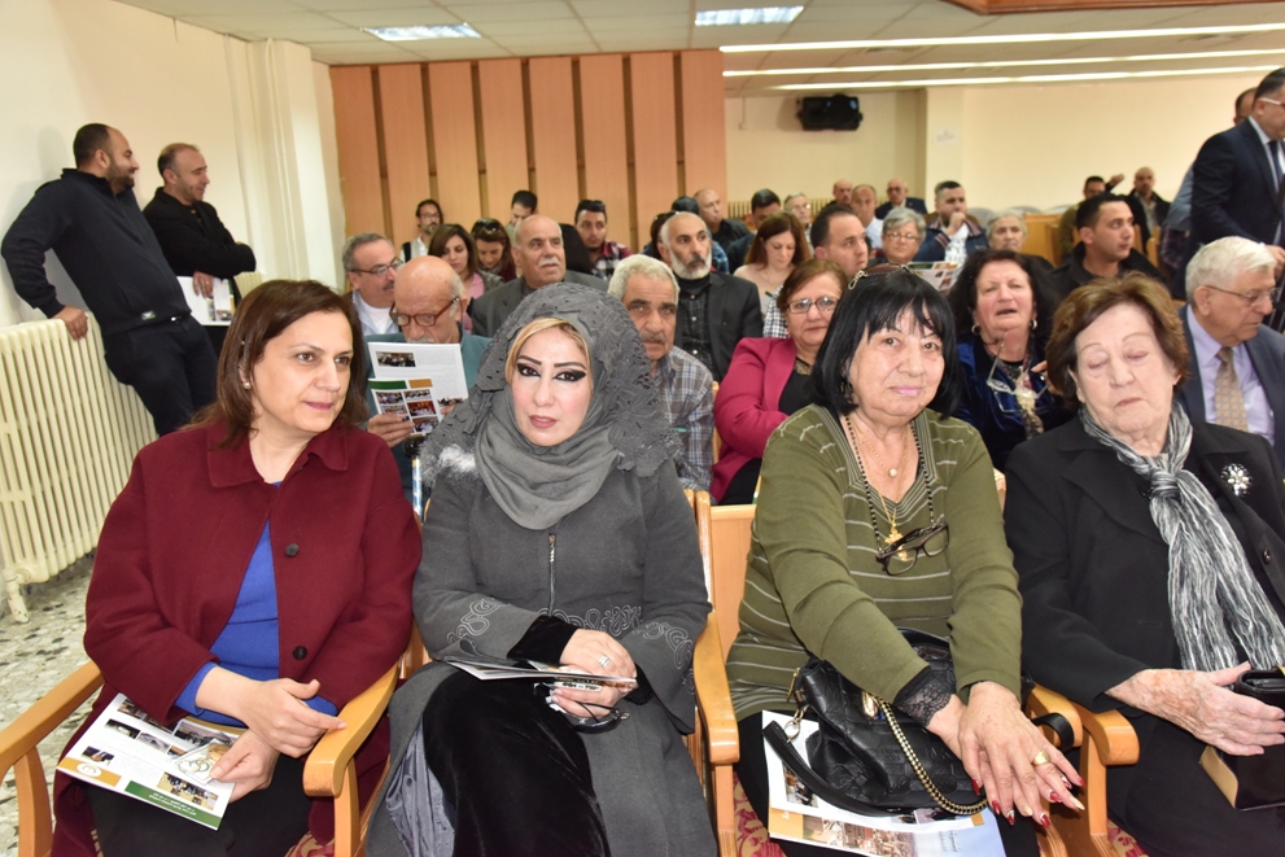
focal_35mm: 31
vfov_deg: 42.3
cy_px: 434
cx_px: 650
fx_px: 1107
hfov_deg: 60.3
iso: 2500
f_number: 6.3
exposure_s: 1/100
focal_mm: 30
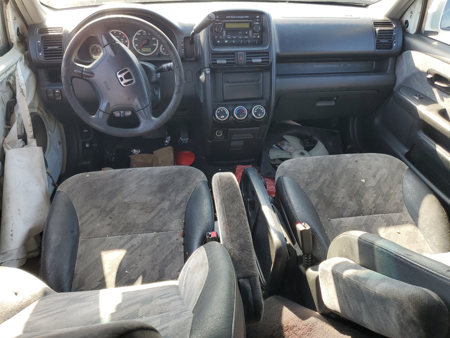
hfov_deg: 67.3
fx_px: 338
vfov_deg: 53.1
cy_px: 169
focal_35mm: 26
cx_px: 225
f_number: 1.5
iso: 50
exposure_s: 1/141
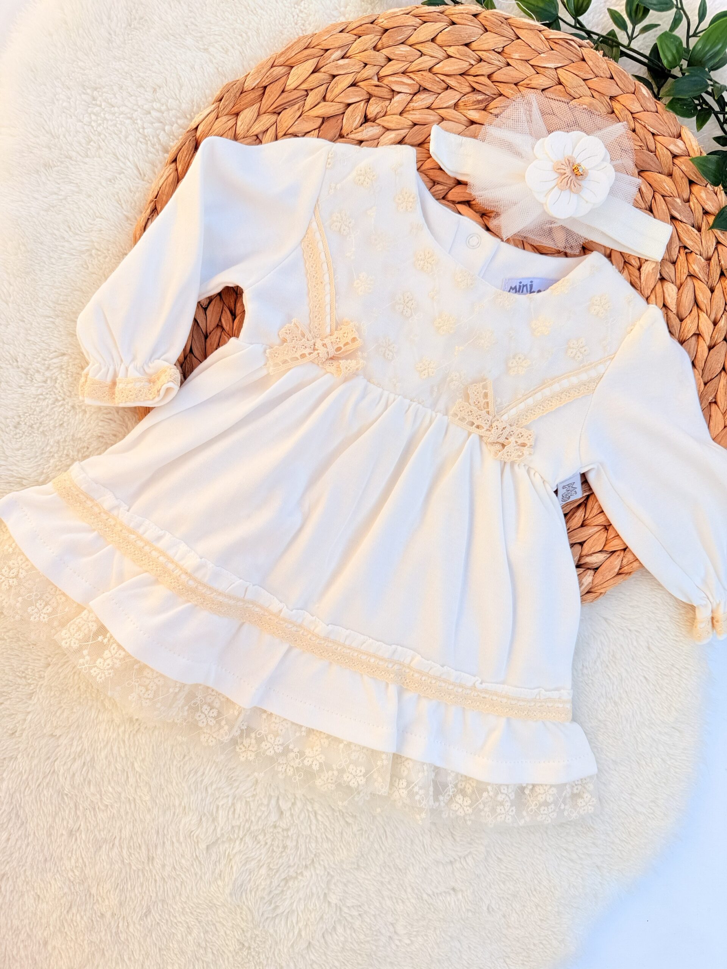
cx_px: 364
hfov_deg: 56.8
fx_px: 672
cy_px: 484
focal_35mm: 24
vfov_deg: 71.6
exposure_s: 1/1727
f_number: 1.78
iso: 80
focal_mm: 6.76
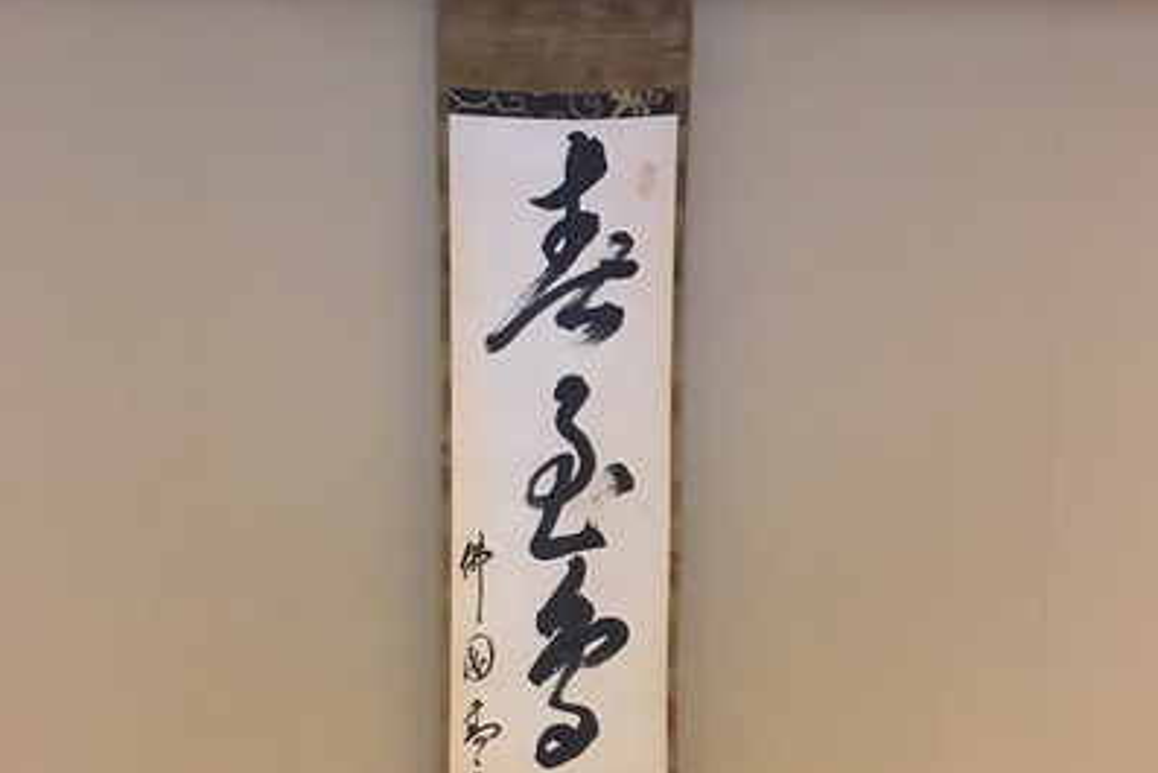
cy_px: 569
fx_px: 1319
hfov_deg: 47.4
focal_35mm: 41
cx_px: 588
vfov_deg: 32.1
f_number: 2.2
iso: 50
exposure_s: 1/4
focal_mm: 4.15
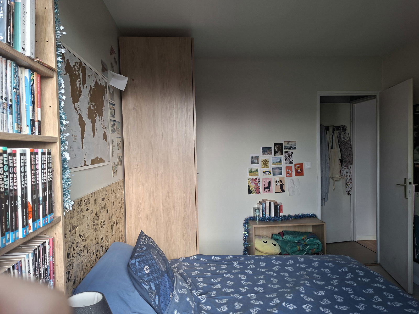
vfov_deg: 58.9
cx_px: 210
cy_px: 157
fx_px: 278
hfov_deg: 73.9
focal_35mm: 23
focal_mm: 5.54
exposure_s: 1/102
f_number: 1.8
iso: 50
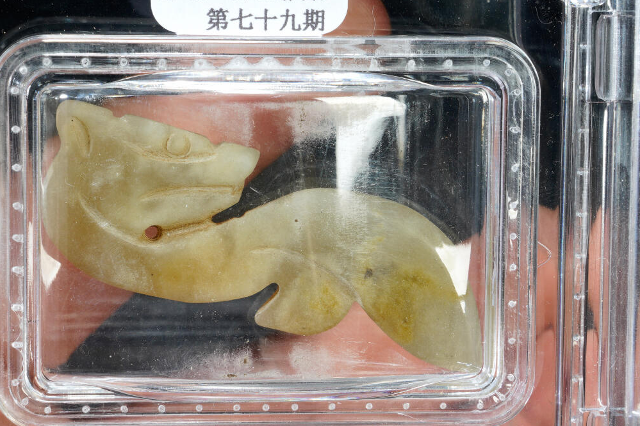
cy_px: 241
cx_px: 267
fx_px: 2418
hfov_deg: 15.1
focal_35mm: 136
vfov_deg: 10.1
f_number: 18
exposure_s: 1/160
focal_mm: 65
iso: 100
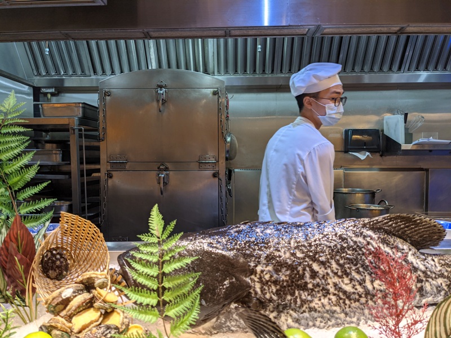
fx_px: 352
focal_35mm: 27
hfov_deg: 65.3
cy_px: 169
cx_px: 226
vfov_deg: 51.4
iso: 136
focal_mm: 4.38
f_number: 1.73
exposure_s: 1/60
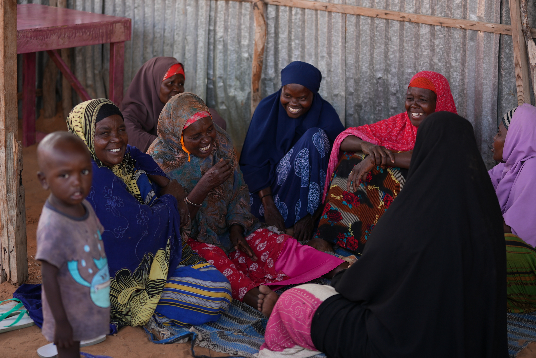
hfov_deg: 28.8
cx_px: 268
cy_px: 179
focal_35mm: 70
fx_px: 1043
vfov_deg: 19.5
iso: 200
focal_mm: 70
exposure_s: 1/250
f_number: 2.8
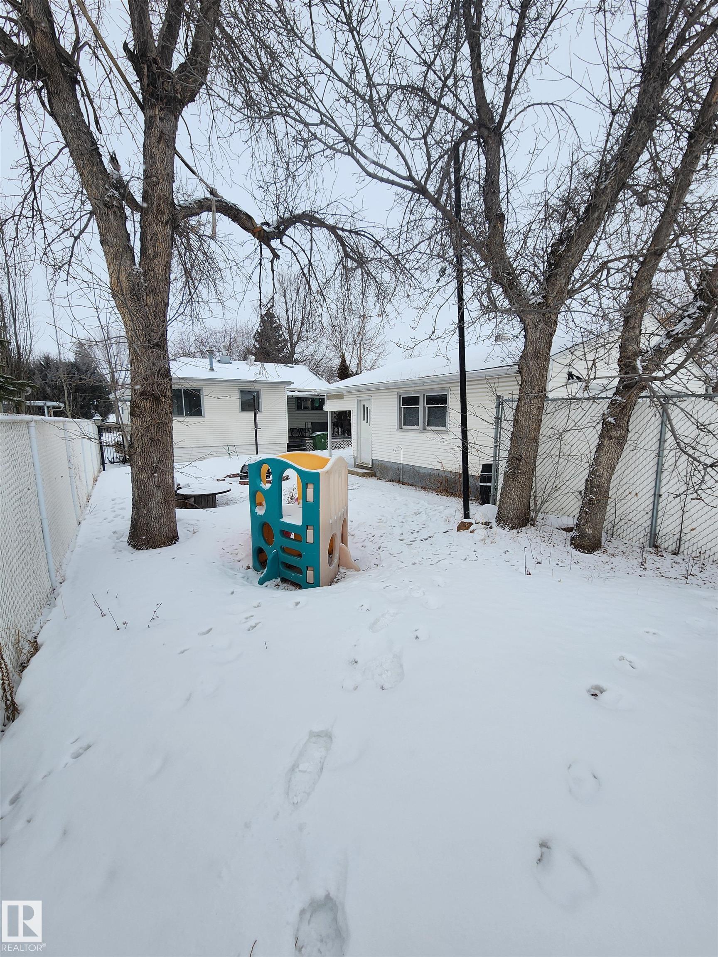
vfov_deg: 106.2
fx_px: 360
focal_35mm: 13
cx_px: 359
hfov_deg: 89.9
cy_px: 478
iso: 50
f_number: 2.2
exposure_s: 1/1606
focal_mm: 2.2
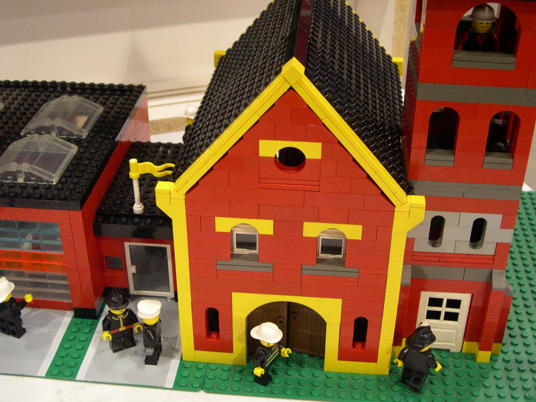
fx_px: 728
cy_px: 201
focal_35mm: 47
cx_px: 268
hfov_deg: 40.4
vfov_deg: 30.9
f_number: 3.1
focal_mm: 10.1
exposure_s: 1/17.5
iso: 400
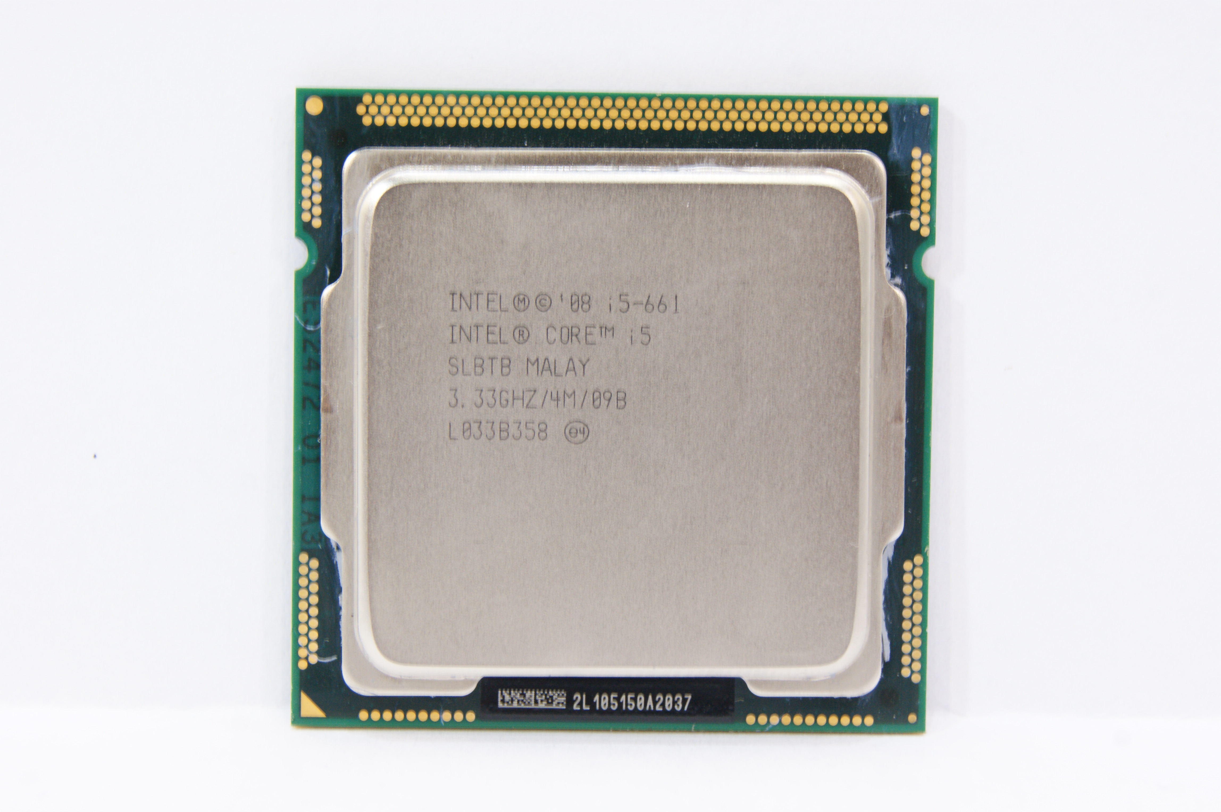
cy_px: 406
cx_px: 610
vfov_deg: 16.5
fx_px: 2796
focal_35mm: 82
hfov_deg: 24.6
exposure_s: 1/20
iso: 400
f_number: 9
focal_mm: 55
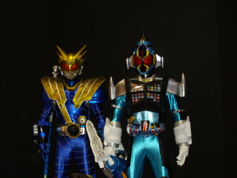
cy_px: 89
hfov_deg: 34.3
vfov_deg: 26.1
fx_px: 384
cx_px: 118
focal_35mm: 56
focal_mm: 9.2
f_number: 3.4
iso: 169
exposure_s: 1/60
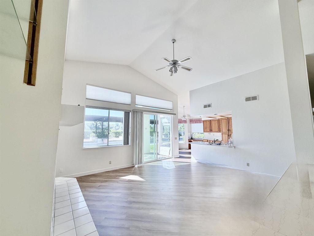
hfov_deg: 102.1
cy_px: 118
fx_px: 127
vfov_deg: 85.7
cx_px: 157
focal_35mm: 14
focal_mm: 2.22
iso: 50
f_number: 2.2
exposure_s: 1/217
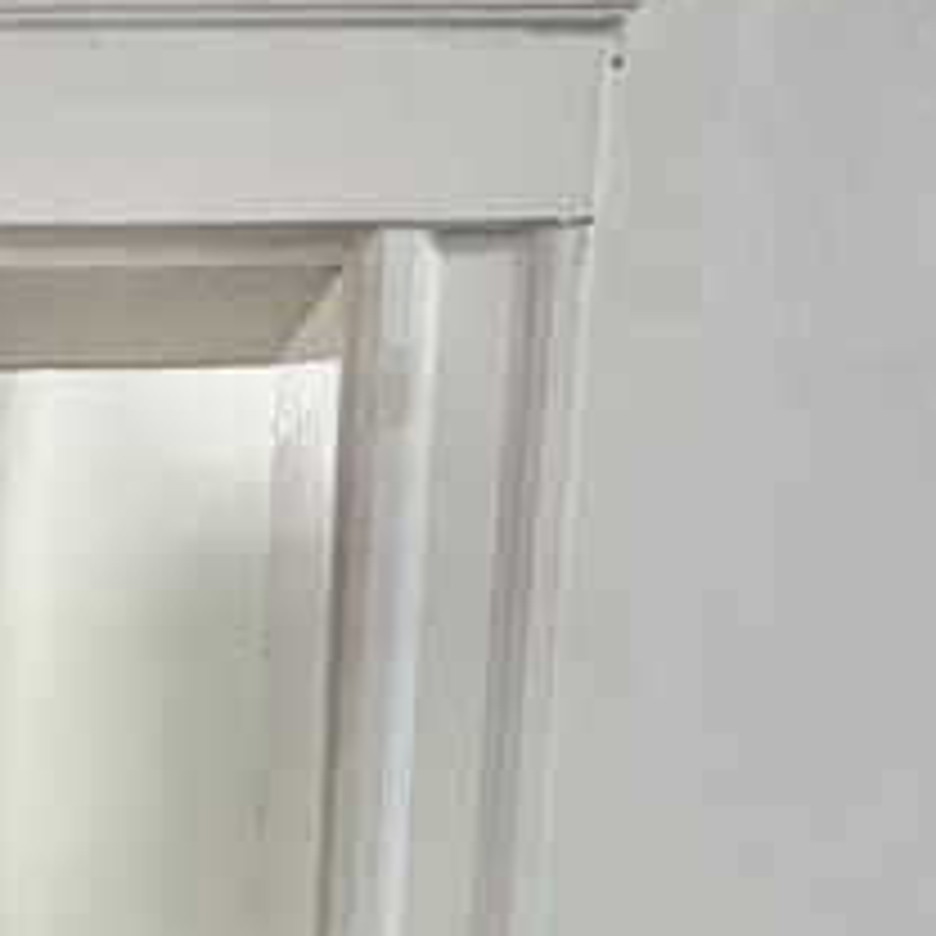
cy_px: 1598
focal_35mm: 61
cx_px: -378
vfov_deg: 21.0
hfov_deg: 23.7
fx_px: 1866
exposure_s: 1/60
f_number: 2.2
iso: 200
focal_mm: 2.22
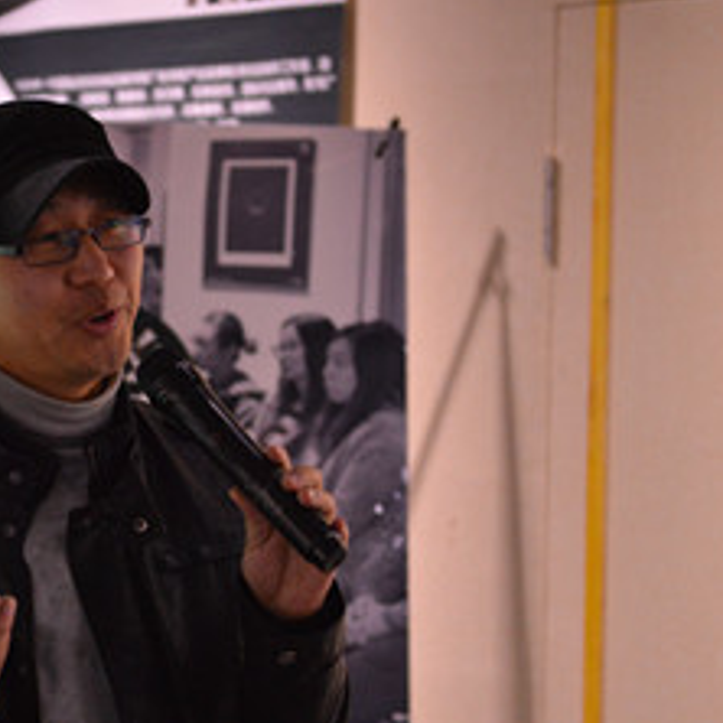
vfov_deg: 13.0
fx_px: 3166
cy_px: 454
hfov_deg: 12.9
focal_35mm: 134
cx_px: 16
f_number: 2.8
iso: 2000
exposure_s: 1/1000
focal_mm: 70
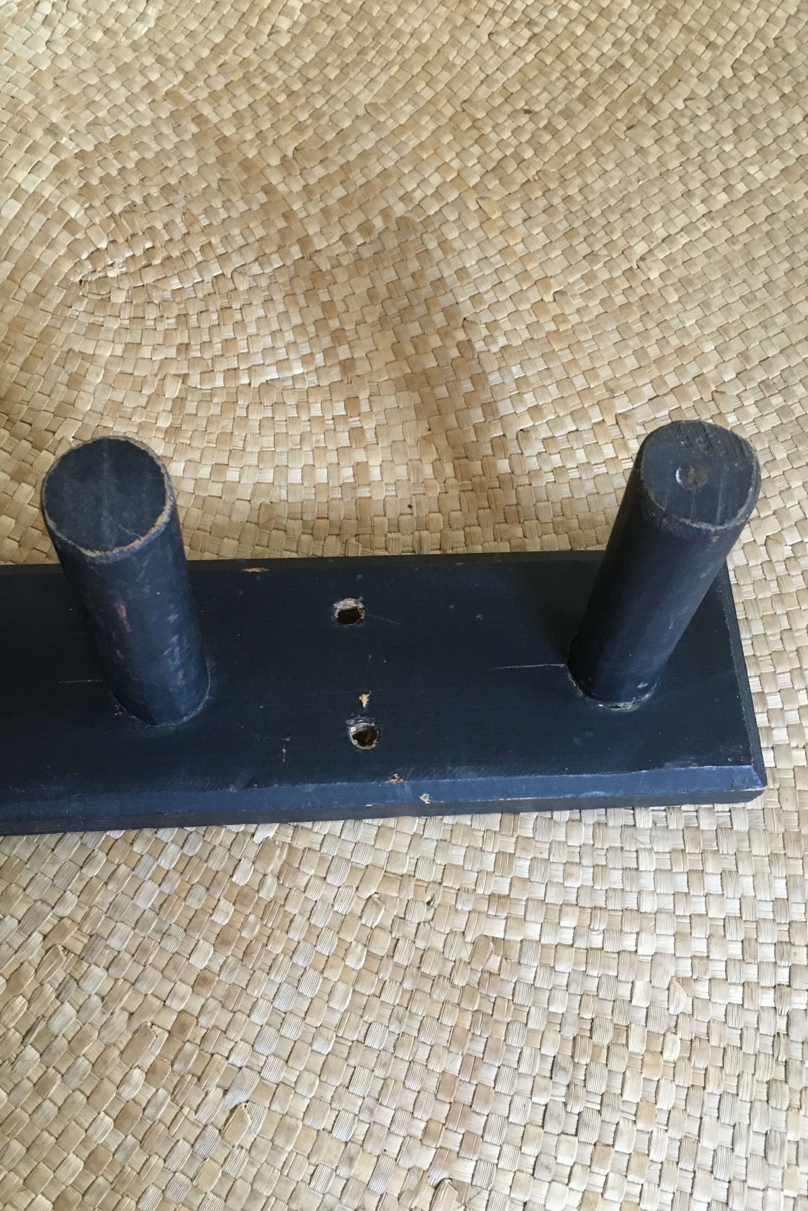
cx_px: 373
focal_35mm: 32
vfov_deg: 58.7
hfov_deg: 41.1
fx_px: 1077
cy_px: 636
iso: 200
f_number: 2.2
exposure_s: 1/25
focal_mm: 4.15
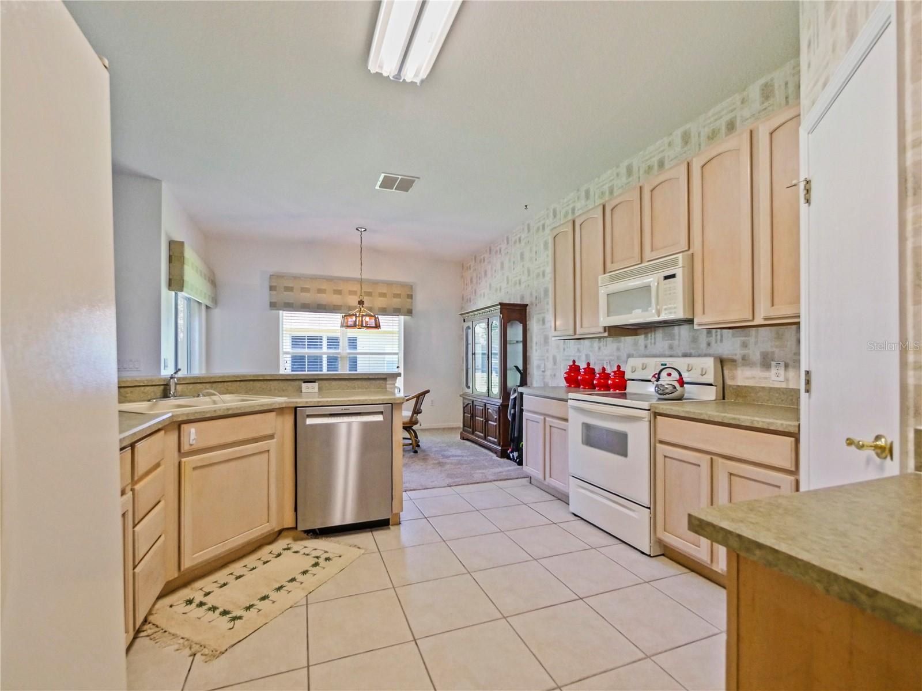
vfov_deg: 85.7
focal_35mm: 14
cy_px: 346
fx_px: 373
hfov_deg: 102.1
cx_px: 461
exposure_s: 1/60
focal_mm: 7
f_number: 4
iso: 2500
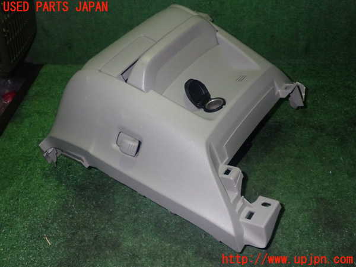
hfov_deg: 51.4
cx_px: 178
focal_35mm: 36
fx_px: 370
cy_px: 134
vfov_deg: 39.7
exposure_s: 1/40
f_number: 7.1
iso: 800
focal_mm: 6.37
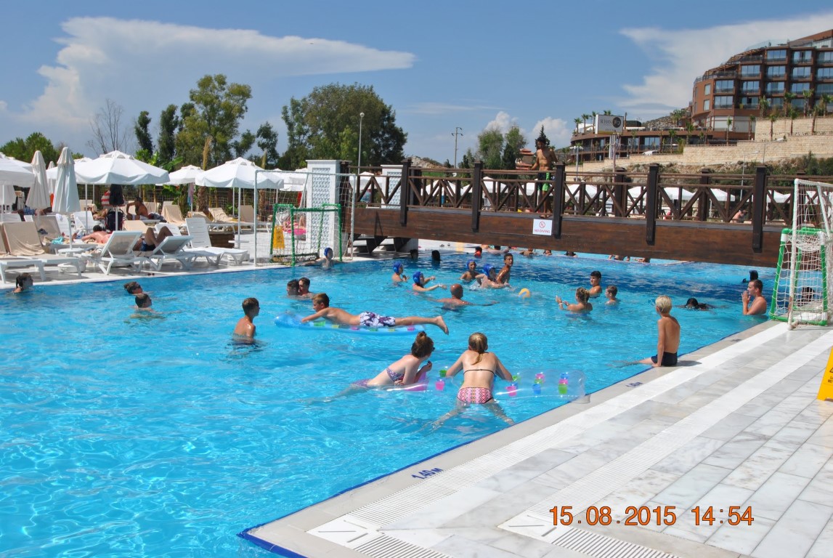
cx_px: 416
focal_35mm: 36
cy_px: 279
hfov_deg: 53.1
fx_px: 834
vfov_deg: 37.0
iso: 100
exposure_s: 1/320
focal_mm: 24
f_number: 9
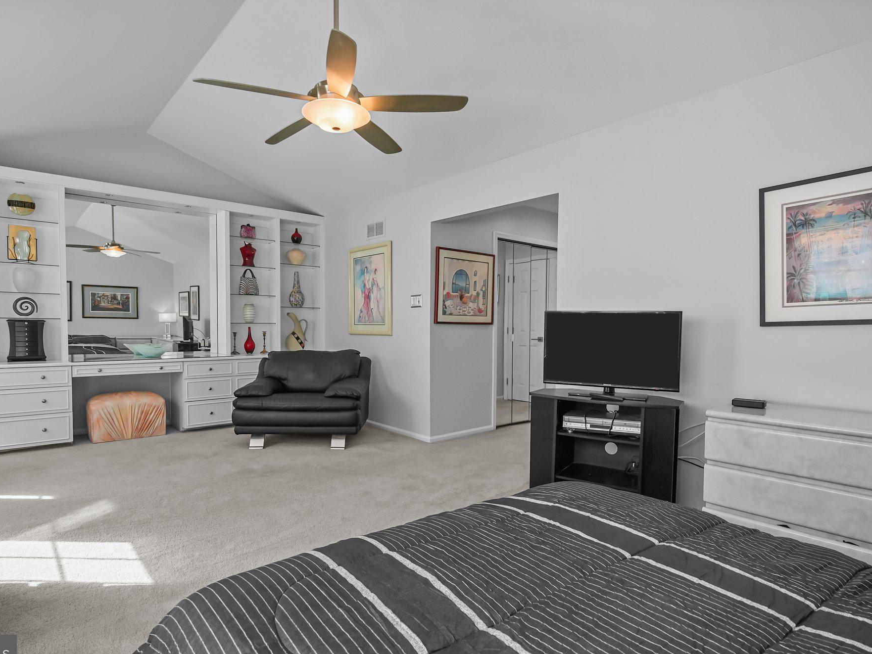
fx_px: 479
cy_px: 333
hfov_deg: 84.6
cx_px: 414
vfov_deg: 68.7
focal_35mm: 19
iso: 1600
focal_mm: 17
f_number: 8
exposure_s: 1/160
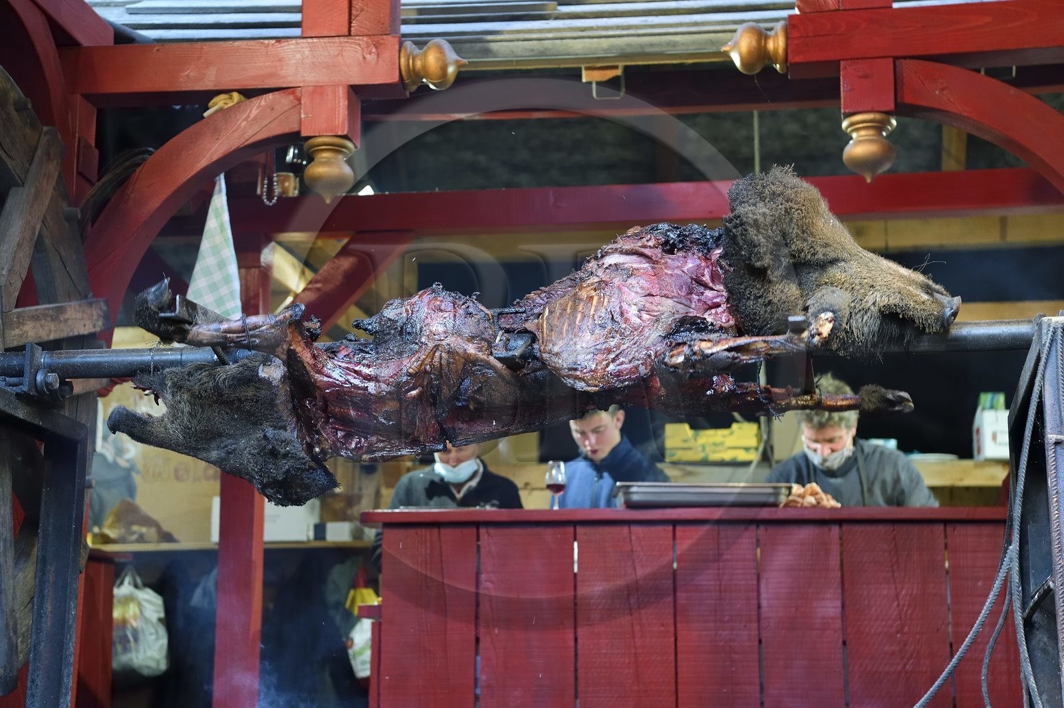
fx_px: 2068
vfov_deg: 19.4
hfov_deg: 28.9
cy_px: 354
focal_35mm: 70
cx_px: 532
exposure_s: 1/80
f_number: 4.5
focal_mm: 70
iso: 2000
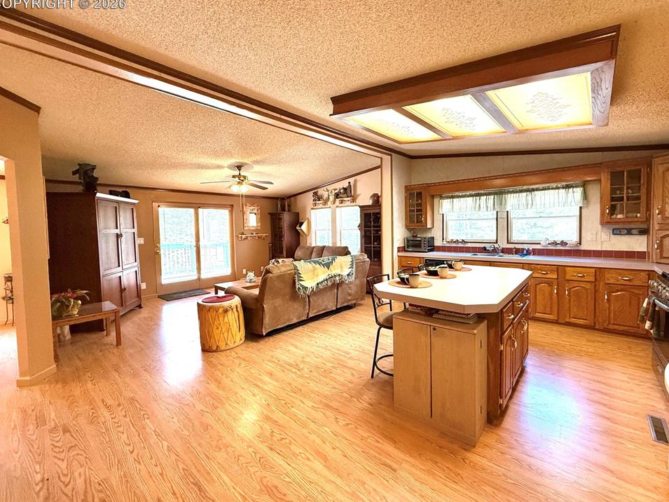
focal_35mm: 15
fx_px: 290
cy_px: 239
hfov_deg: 98.1
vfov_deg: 81.7
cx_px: 347
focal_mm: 2.22
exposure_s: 1/120
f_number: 2.2
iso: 250
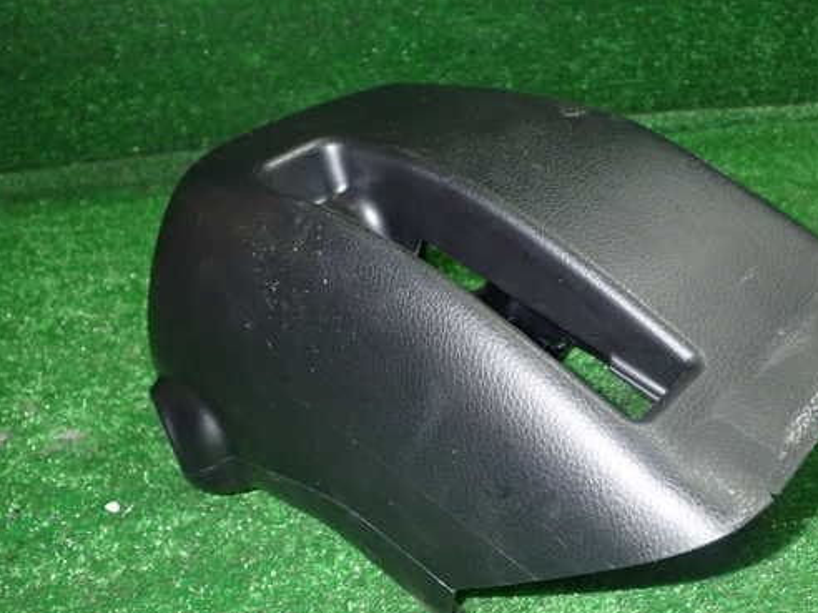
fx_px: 922
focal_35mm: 39
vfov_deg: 36.8
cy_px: 321
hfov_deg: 47.6
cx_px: 485
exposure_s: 1/30
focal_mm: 5.79
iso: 640
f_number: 7.1
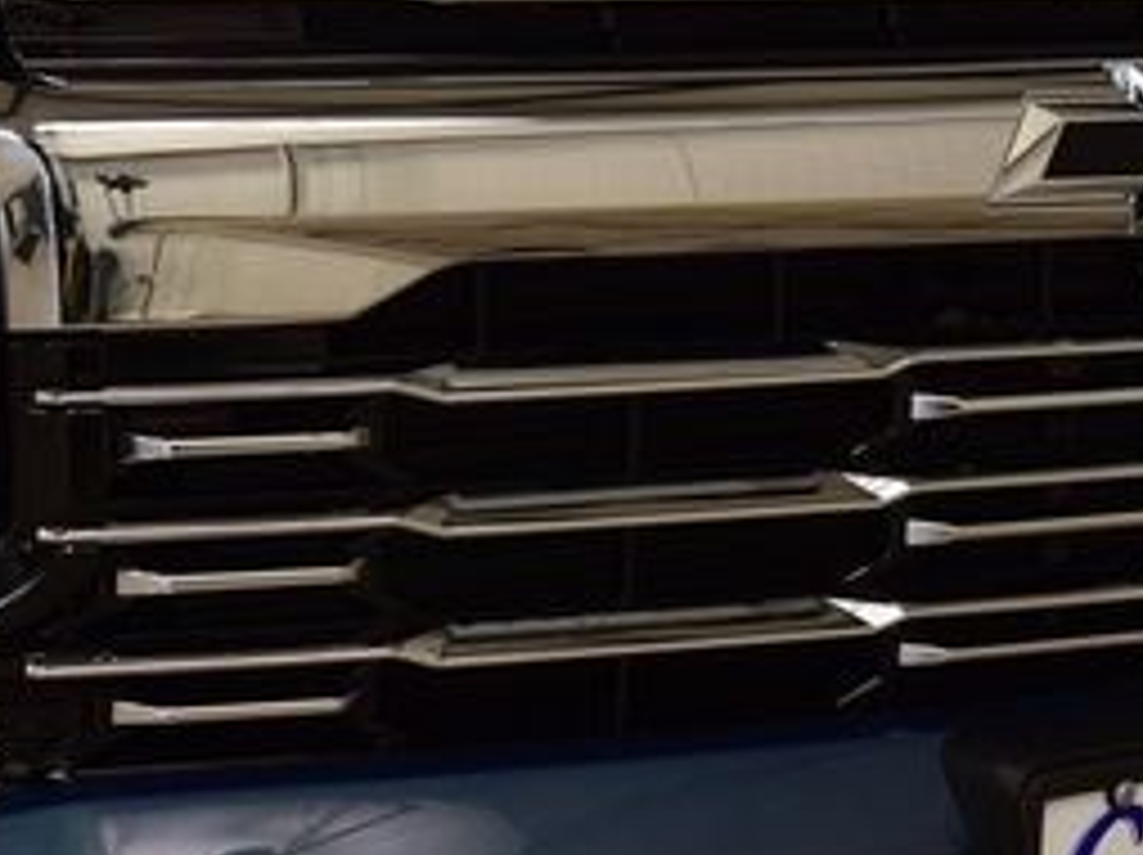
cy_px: 691
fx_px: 4321
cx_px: 513
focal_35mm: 131
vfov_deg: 11.3
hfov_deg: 15.1
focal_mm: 36
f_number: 6.3
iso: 400
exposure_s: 1/20
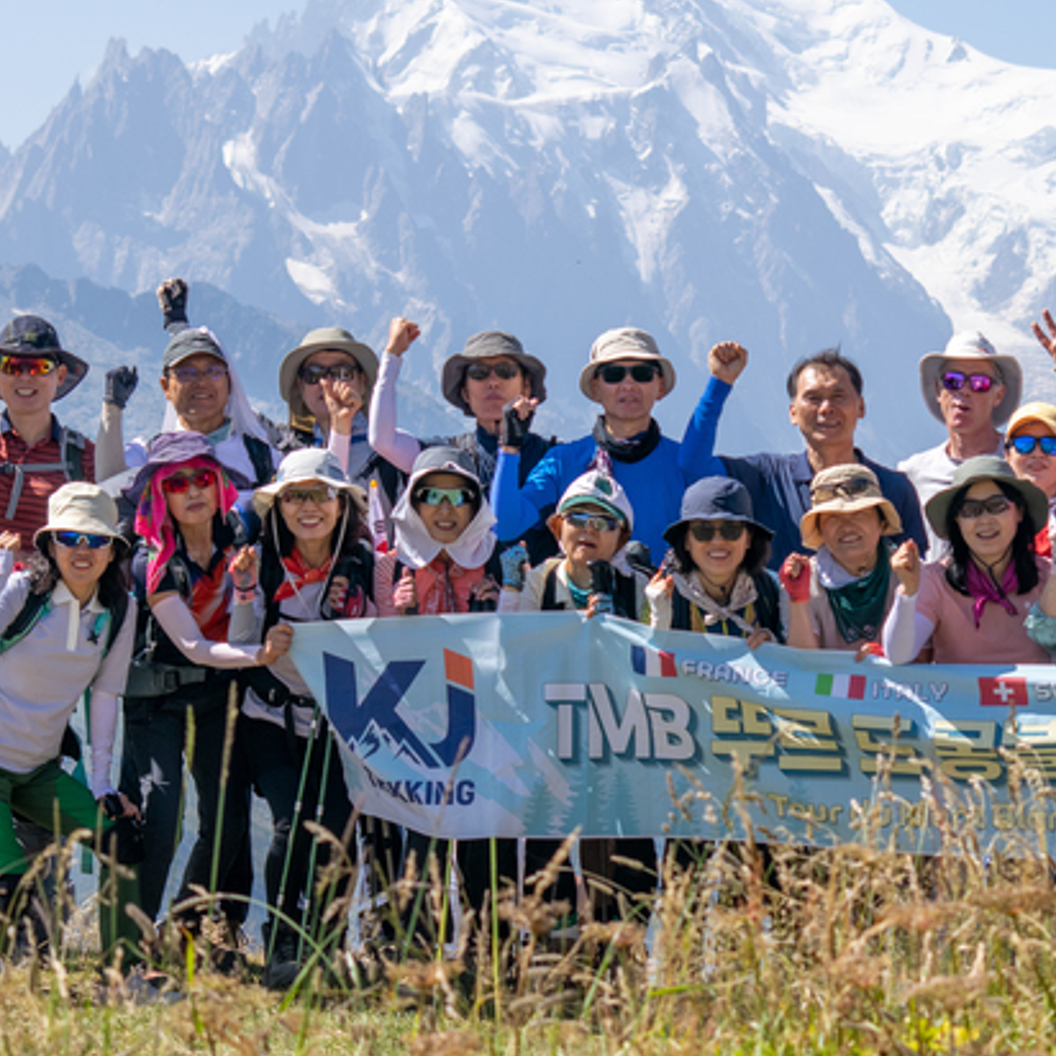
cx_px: 628
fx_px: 5902
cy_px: 399
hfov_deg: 10.2
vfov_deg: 10.2
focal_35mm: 171
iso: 200
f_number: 7.1
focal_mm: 70
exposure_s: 1/800
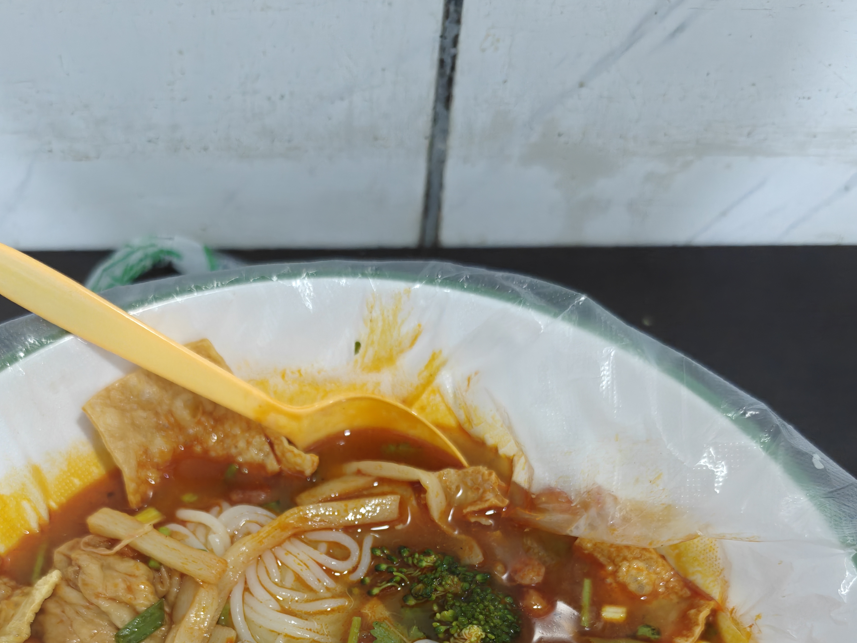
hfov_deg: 50.0
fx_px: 916
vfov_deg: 34.7
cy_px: 659
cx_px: 380
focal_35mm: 37
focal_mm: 6.06
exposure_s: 1/100
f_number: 1.6
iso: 1250
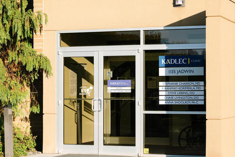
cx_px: 125
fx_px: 666
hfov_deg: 20.0
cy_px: 85
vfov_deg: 13.4
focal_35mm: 102
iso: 640
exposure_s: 1/800
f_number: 7.1
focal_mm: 90
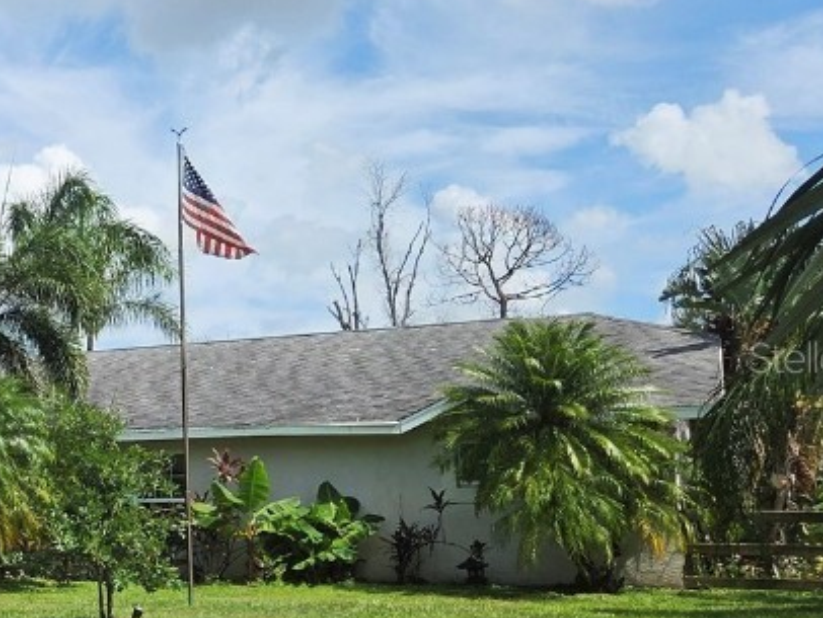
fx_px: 1380
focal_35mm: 58
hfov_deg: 29.7
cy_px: 357
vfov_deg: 25.2
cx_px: -97
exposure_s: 1/10000
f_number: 1.8
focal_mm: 5.4
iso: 80
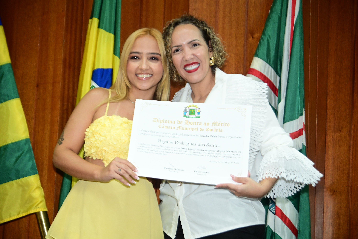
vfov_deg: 15.9
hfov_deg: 23.6
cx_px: 177
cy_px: 118
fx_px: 855
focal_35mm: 86
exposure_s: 1/125
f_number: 5.6
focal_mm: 85
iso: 2000
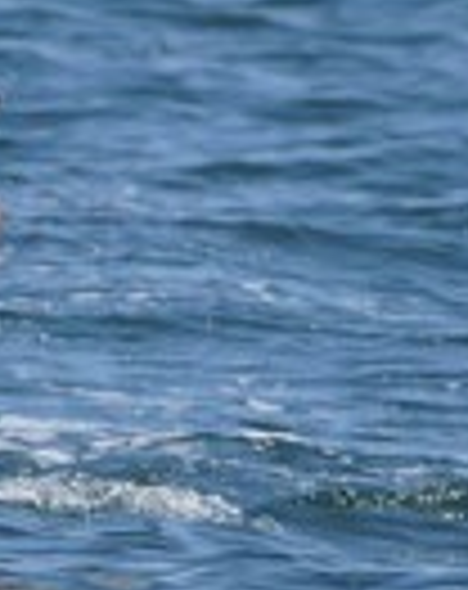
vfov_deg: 1.5
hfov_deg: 1.2
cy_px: 74
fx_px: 22509
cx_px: -446
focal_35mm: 1294
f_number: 5
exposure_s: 1/2000
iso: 250
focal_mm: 150
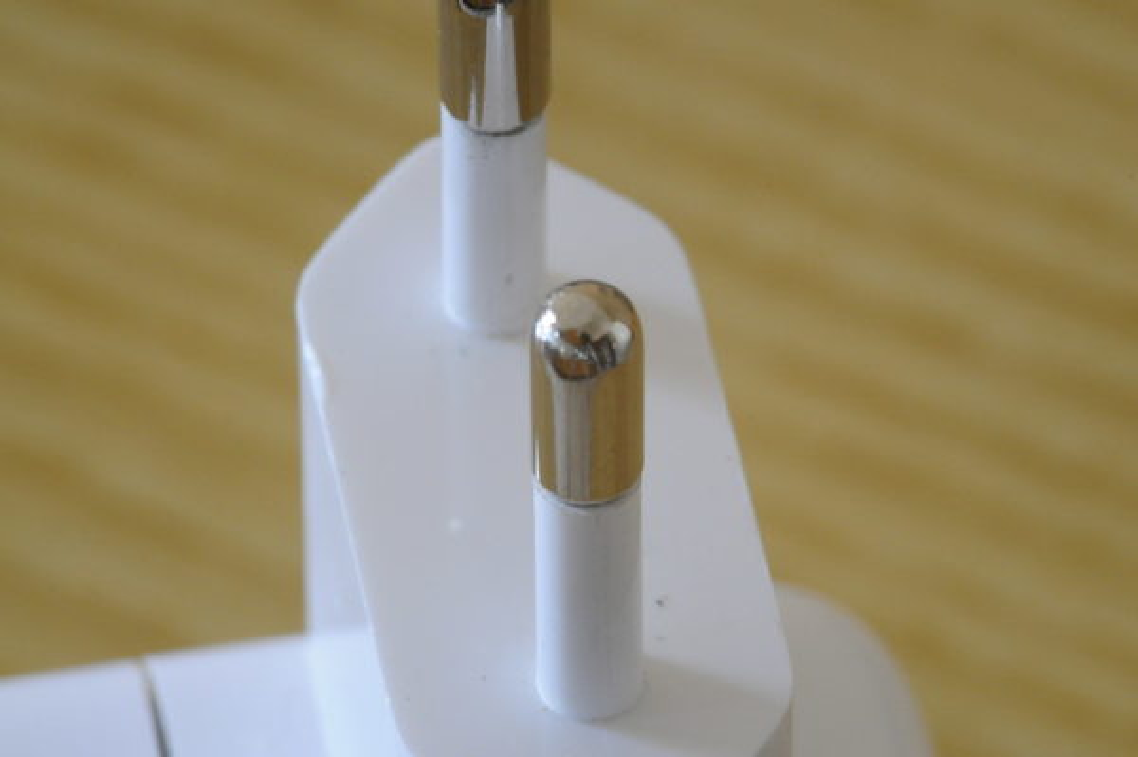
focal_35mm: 210
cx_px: 569
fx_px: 6633
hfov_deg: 9.8
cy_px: 378
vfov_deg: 6.5
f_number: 16
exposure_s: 1.3
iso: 1250
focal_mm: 140
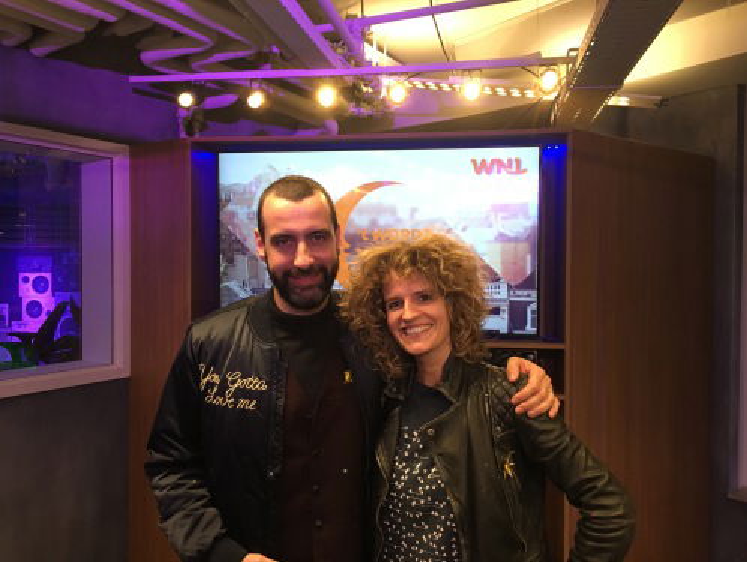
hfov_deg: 61.6
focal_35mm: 29
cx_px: 374
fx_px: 627
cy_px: 281
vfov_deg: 48.3
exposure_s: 1/20
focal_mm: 4.15
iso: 200
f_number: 2.2
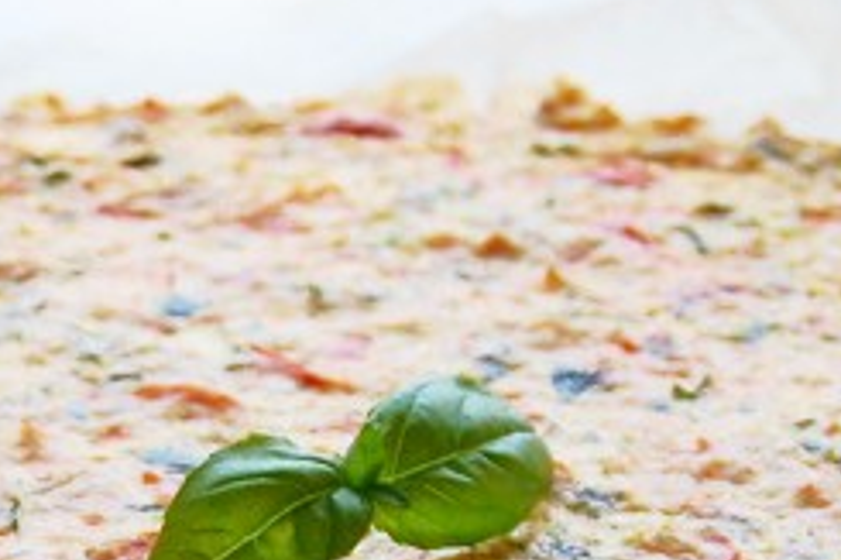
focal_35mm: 245
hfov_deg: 8.4
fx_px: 5719
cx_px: 34
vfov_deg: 5.6
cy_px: 627
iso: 400
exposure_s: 1/60
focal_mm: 40
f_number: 7.1
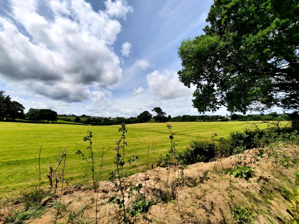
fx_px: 112
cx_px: 150
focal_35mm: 13
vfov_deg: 89.9
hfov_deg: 106.2
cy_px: 112
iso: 40
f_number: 2.2
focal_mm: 1.74
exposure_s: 1/2841
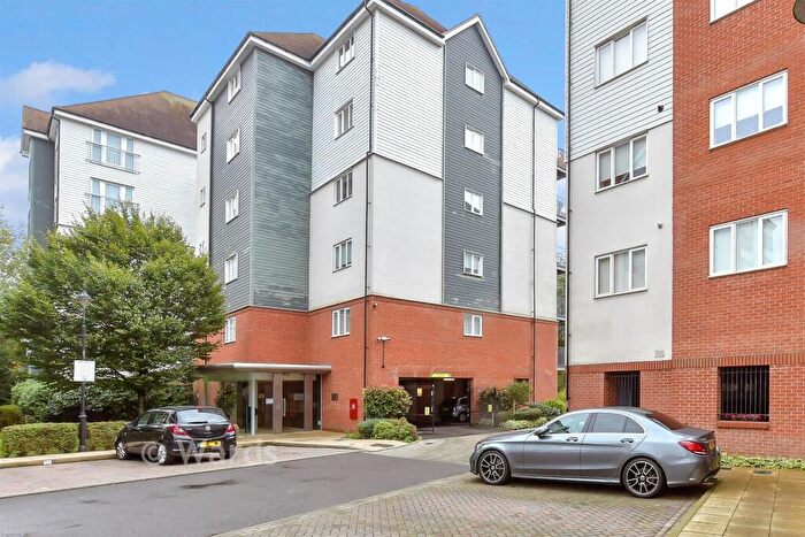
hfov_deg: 100.4
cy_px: 268
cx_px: 402
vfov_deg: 77.4
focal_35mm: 15
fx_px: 335
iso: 400
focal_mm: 10
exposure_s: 1/125
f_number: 8
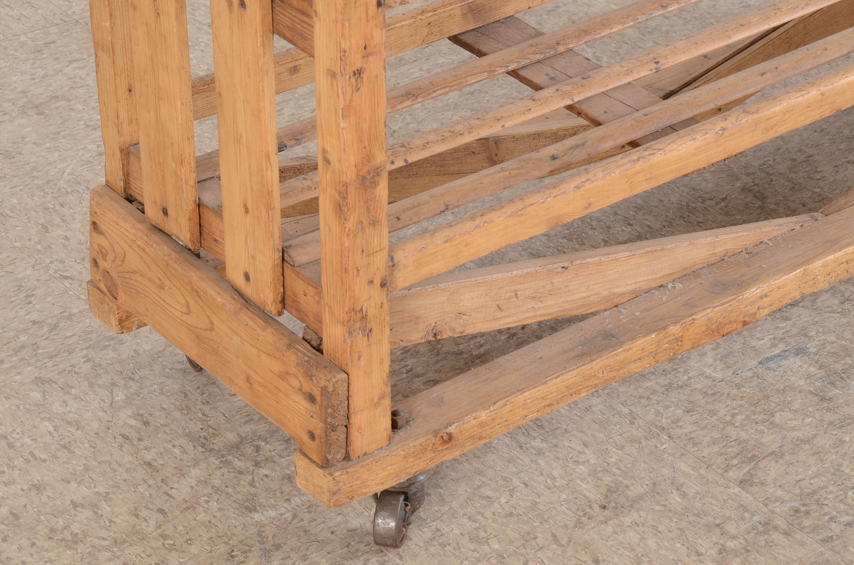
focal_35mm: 120
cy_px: 282
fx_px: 2841
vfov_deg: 11.4
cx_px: 427
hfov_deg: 17.1
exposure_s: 1/80
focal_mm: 80
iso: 125
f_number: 13
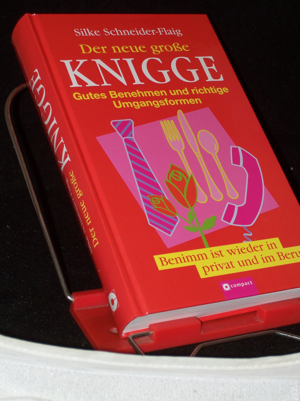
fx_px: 948
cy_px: 200
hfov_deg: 18.0
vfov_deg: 23.8
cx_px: 150
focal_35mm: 82
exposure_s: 1/80
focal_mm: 13.6
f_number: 4
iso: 80
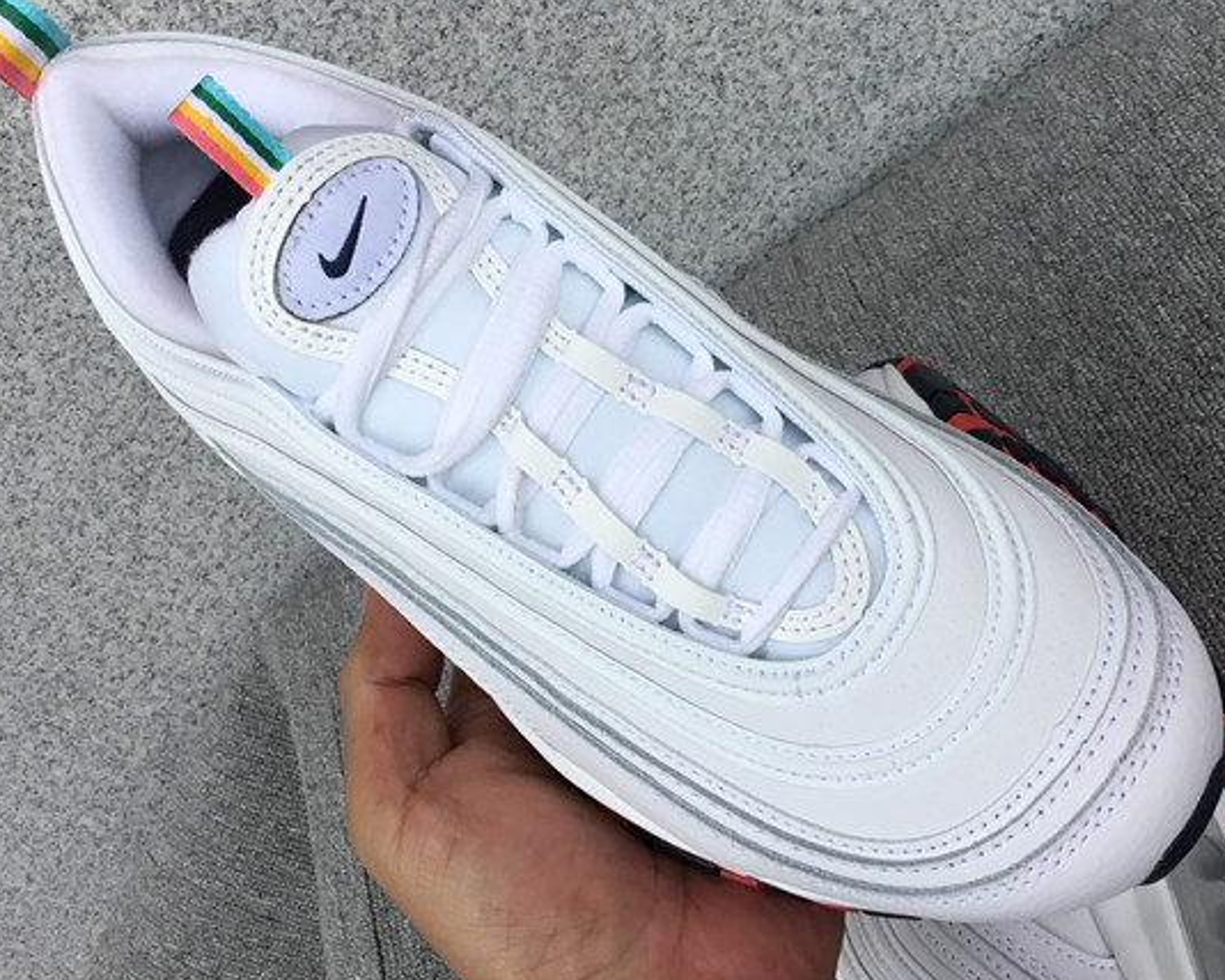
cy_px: 421
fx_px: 1849
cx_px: 674
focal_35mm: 51
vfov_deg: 29.6
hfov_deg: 36.6
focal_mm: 3.3
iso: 25
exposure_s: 1/286
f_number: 2.4
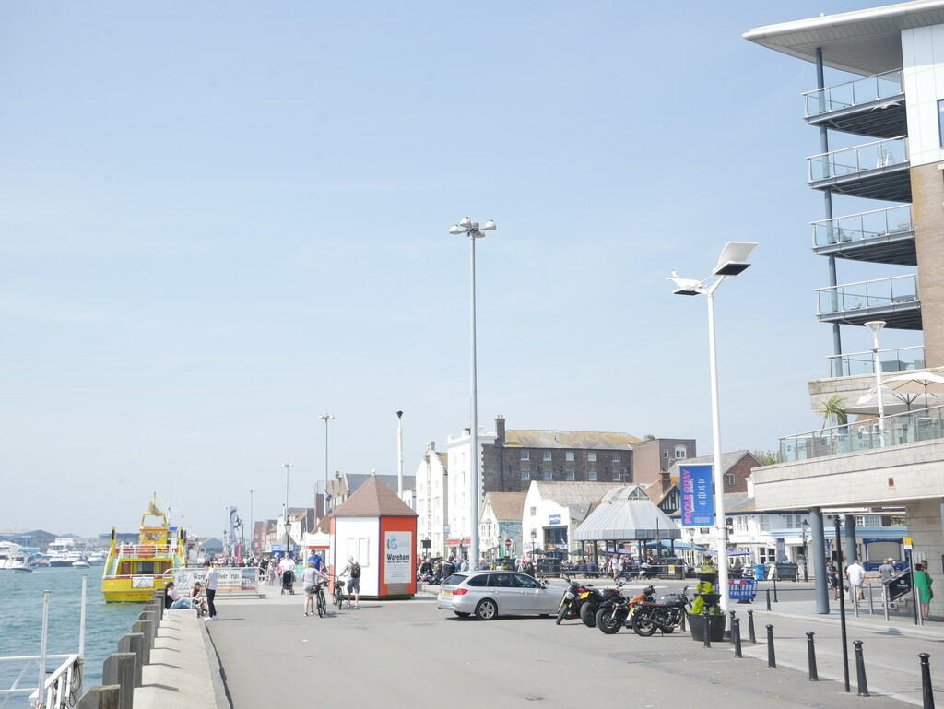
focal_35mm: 40
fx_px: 1091
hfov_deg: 46.8
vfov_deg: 36.0
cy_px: 354
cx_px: 472
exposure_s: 1/320
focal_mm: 20
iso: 200
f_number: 7.1
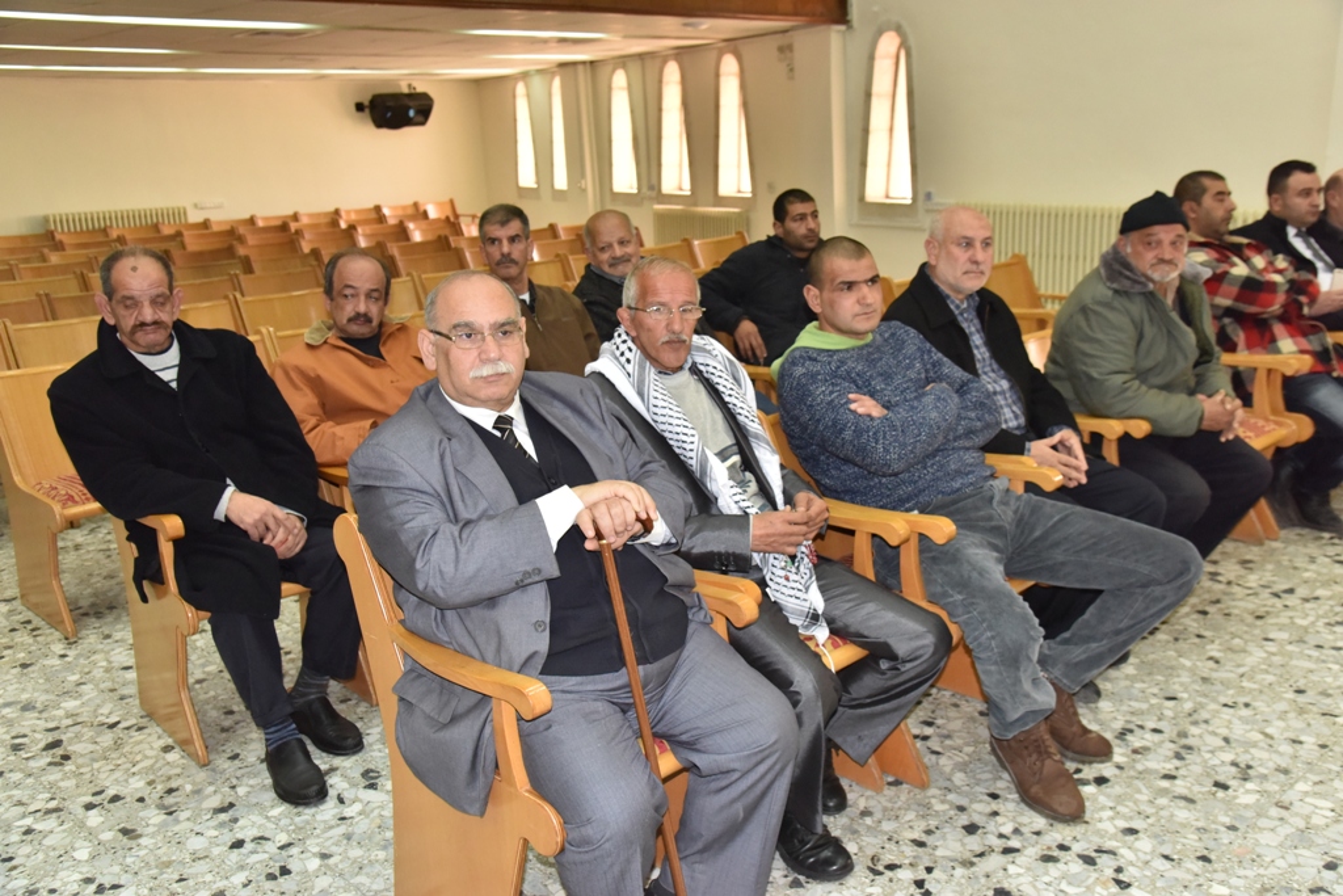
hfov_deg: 58.7
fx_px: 1194
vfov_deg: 41.1
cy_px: 448
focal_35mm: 32
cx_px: 672
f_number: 6.3
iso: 2500
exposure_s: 1/200
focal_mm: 32
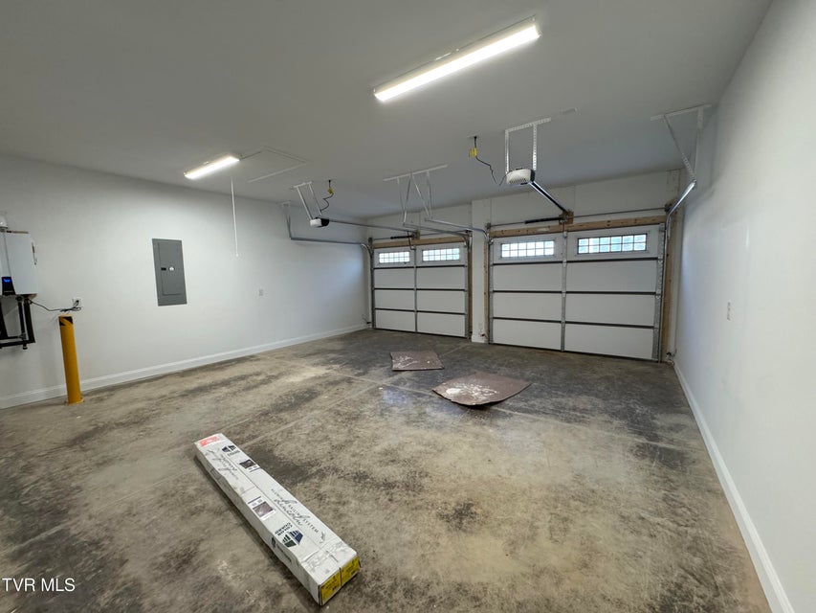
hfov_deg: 102.1
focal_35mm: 14
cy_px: 306
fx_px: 330
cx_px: 408
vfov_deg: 85.7
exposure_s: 1/120
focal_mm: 2.22
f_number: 2.2
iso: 320
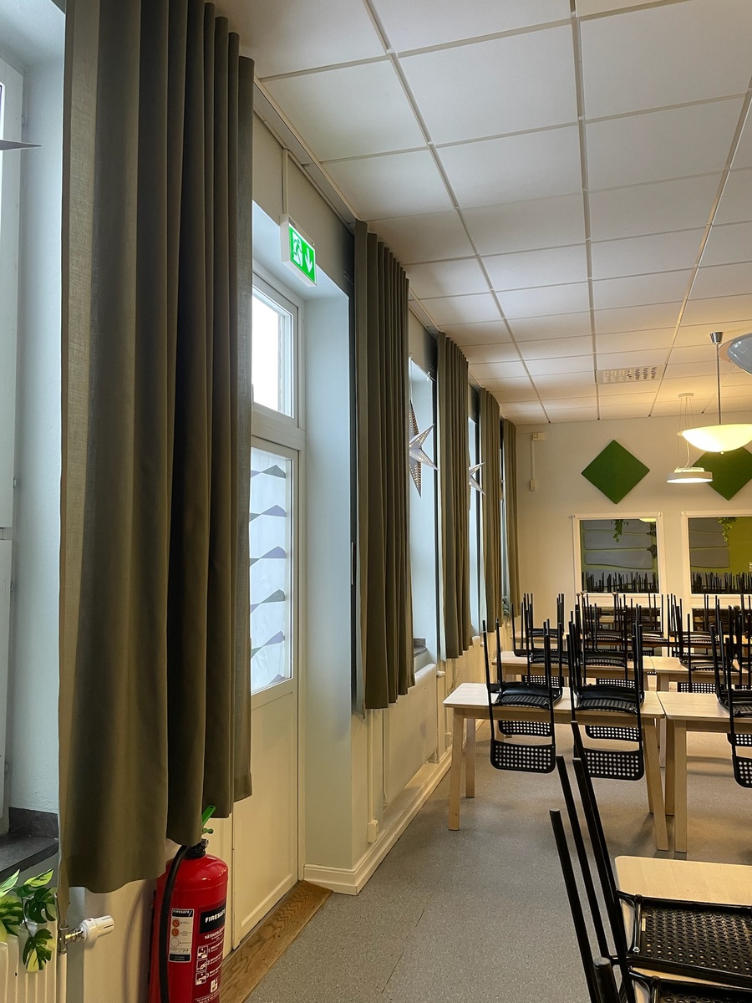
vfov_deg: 67.3
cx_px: 376
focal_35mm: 26
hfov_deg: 53.1
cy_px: 502
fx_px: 753
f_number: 1.6
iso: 125
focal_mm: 4.2
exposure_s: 1/50
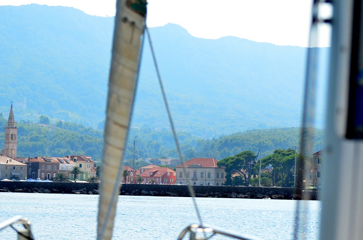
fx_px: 1328
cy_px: 149
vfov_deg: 10.3
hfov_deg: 15.6
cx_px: 179
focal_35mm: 132
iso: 1250
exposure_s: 1/8000
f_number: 4.5
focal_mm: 70
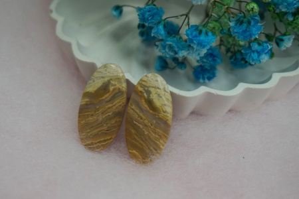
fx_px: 561
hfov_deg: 29.9
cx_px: 150
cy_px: 100
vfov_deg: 20.2
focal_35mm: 68
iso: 800
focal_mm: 45
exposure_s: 1/80
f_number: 5.6
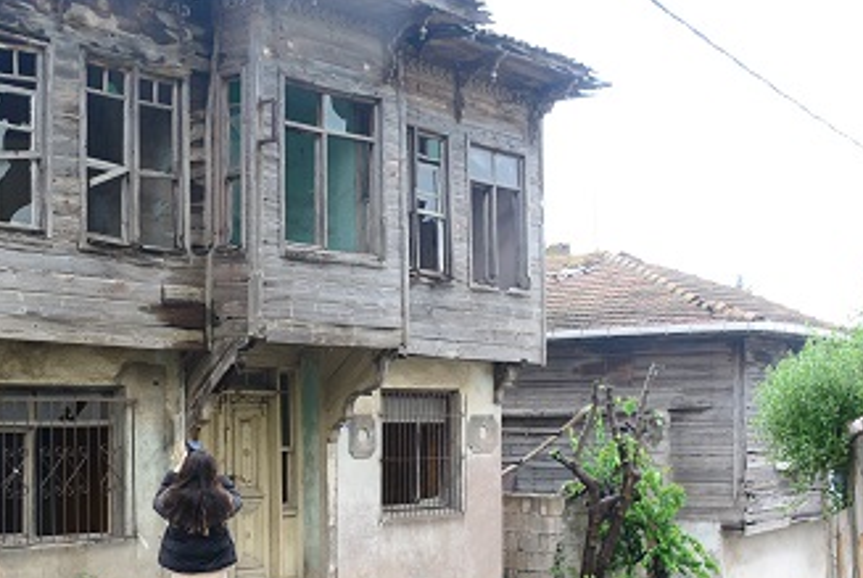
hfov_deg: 35.8
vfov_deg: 24.6
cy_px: 379
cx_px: 272
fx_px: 1320
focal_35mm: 55
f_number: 5.6
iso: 400
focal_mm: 20
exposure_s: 1/125
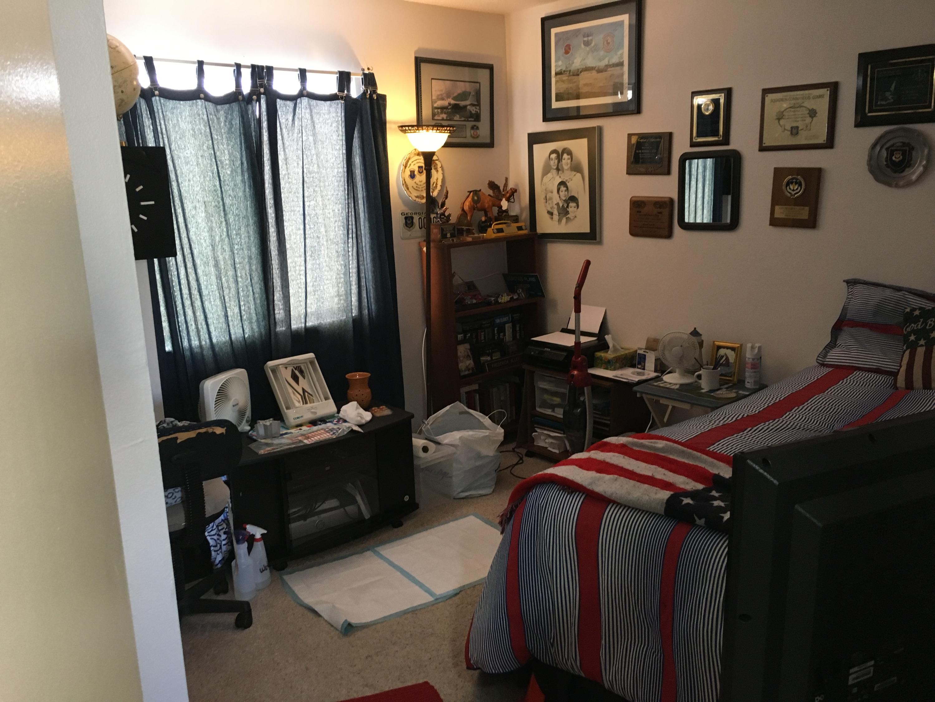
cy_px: 351
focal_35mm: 29
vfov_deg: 48.2
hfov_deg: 61.7
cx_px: 468
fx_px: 783
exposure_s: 1/30
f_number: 2.2
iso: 125
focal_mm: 4.15
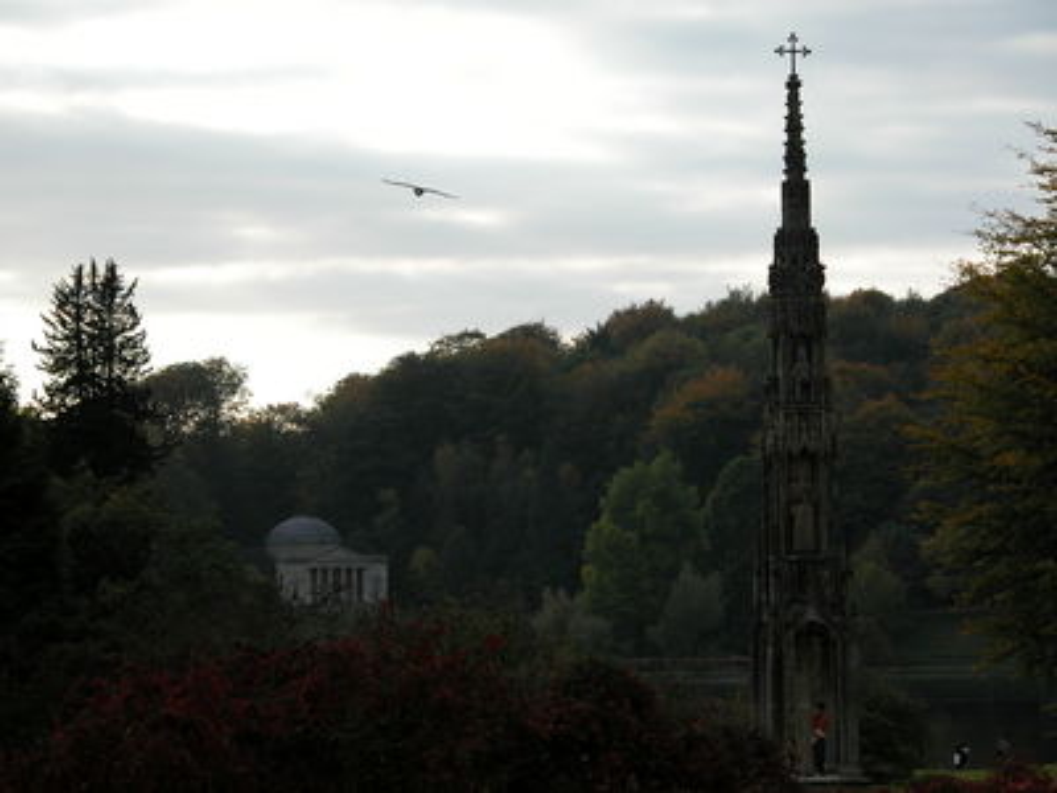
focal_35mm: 125
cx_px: 528
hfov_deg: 15.8
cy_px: 396
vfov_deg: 11.9
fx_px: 3817
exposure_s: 1/324
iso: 100
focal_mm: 31.9
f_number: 4.8
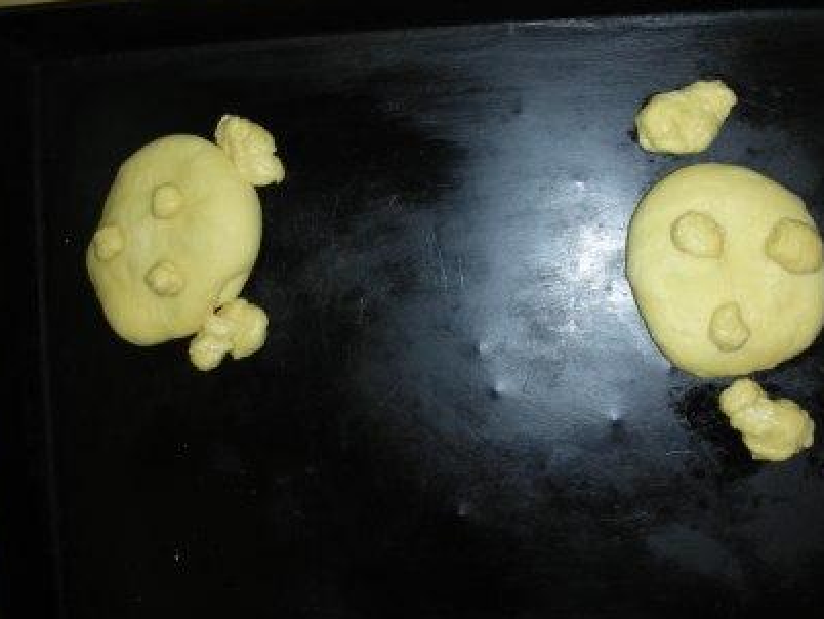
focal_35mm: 39
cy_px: 295
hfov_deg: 47.8
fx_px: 929
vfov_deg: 36.8
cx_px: 437
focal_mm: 5.8
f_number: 3
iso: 50
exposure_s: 1/60.1
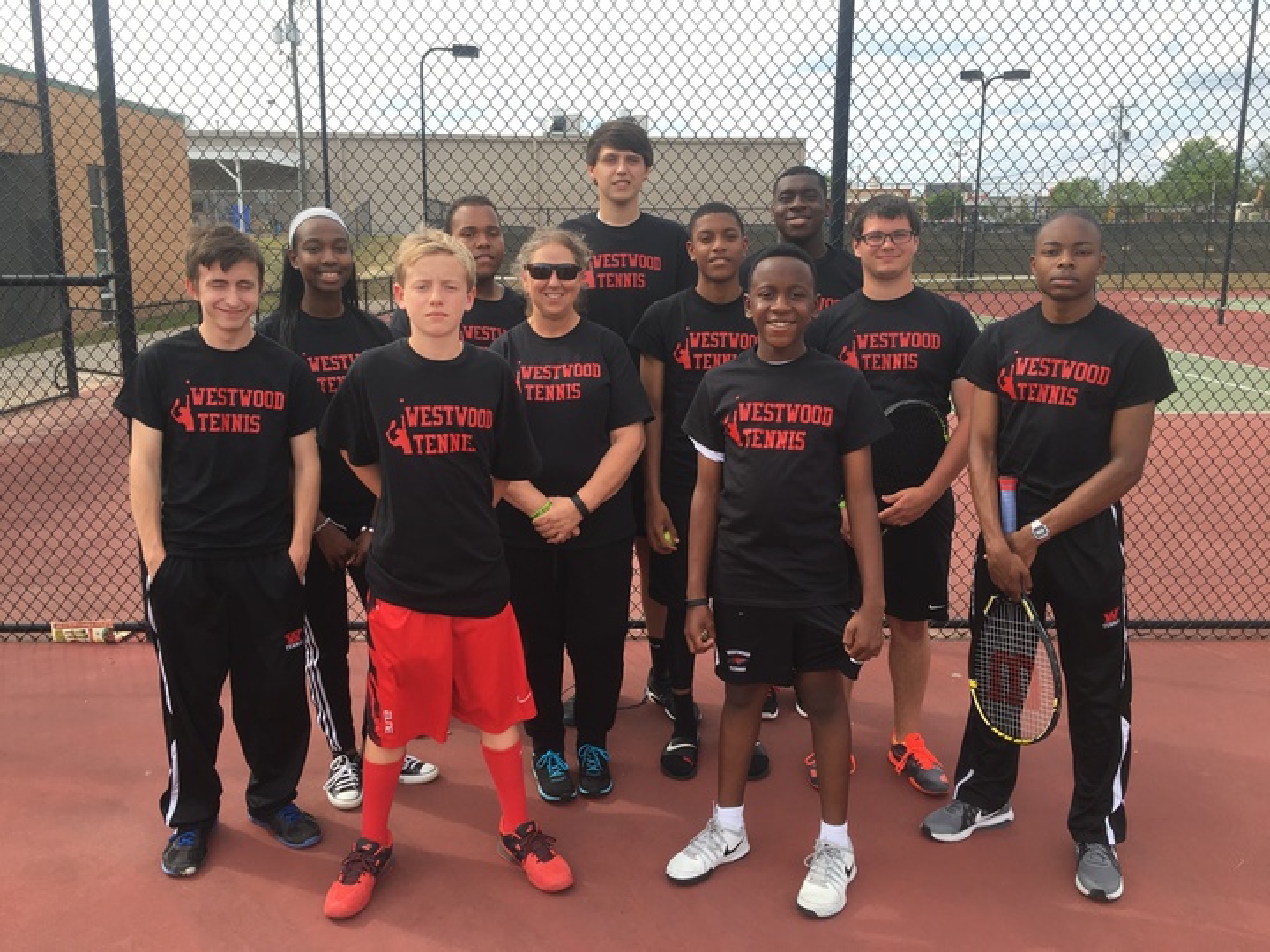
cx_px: 635
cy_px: 476
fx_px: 1064
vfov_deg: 48.2
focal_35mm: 29
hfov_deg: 61.7
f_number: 2.2
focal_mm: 4.15
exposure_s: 1/561
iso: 25
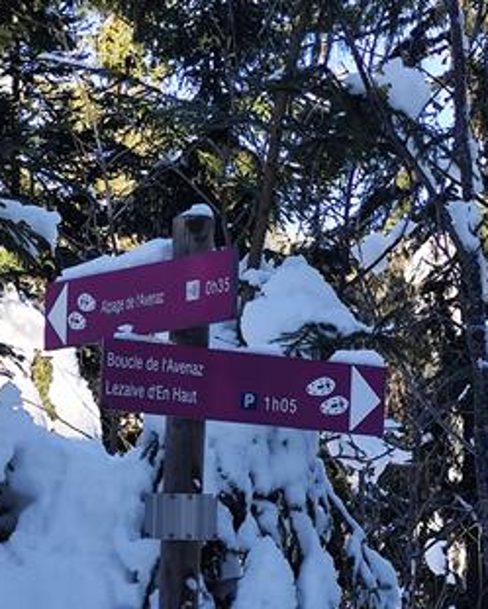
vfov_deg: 11.0
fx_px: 3158
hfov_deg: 8.8
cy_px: 446
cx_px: 178
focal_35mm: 175
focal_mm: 6.19
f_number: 1.65
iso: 50
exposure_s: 1/399
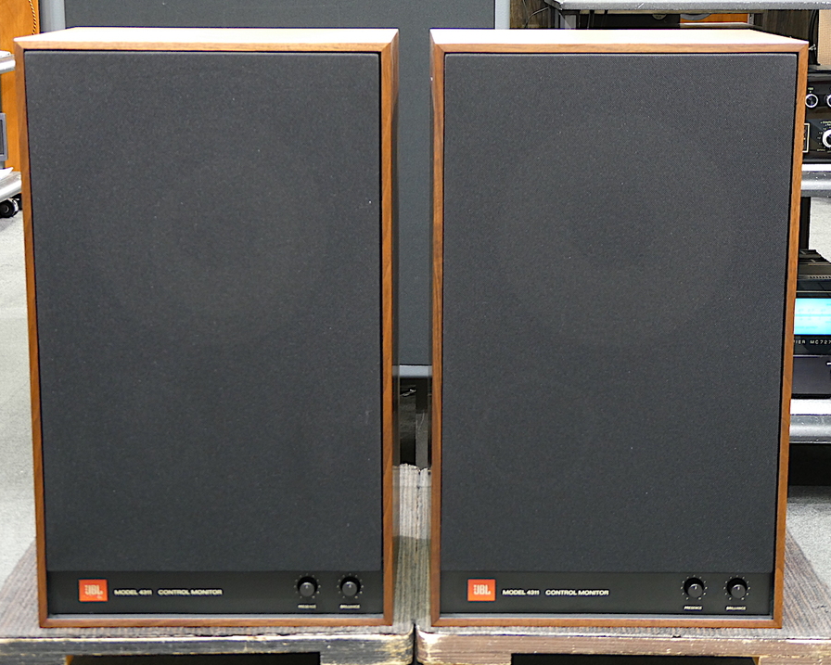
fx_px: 1673
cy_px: 333
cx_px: 407
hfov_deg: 27.9
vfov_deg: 22.5
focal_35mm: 68
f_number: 4.4
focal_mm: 11.7
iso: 200
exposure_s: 1/1.3
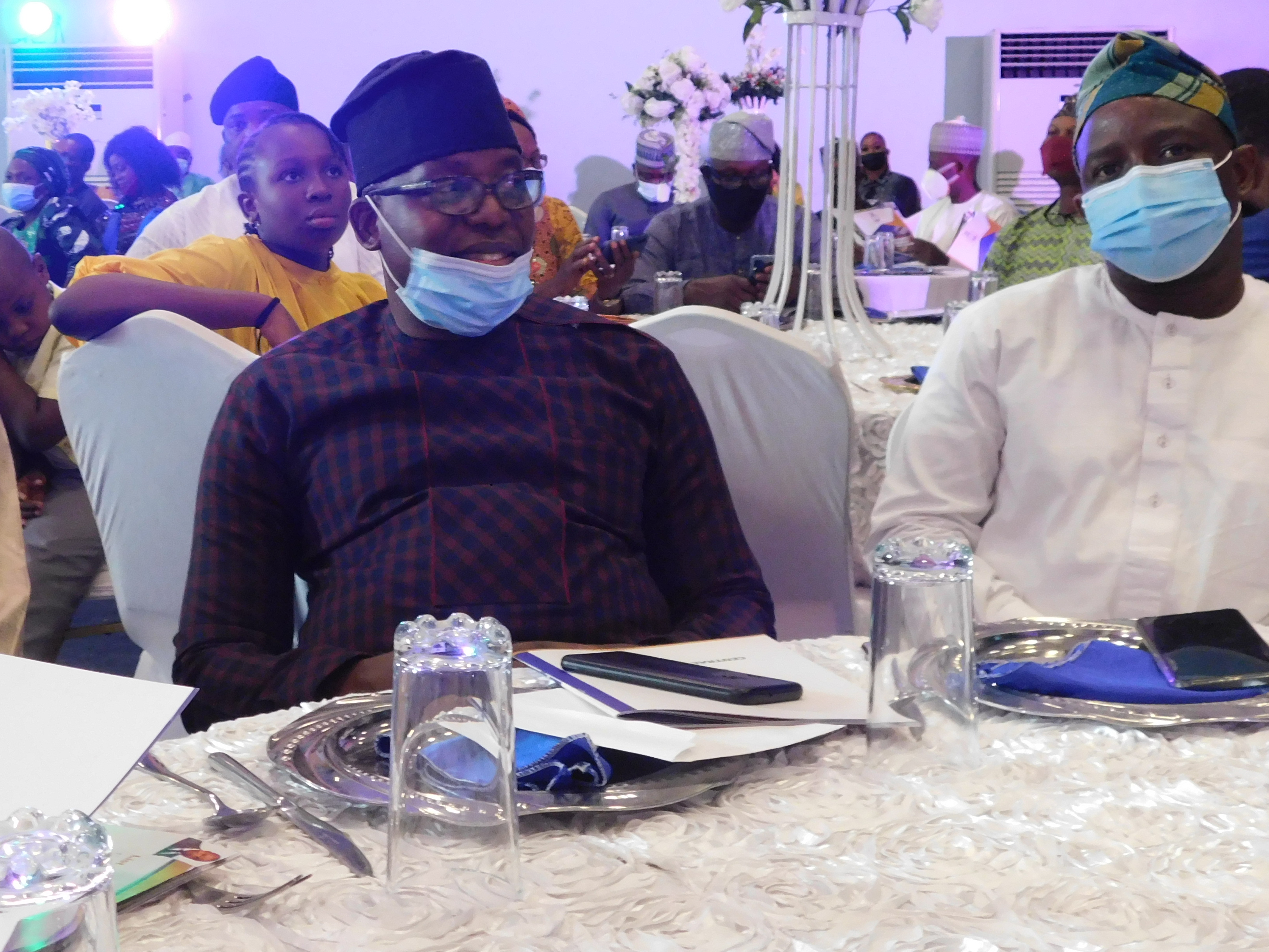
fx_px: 1870
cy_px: 354
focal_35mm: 51
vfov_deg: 28.5
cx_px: 485
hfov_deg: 37.3
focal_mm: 6.3
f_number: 3.5
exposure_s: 1/10
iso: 400
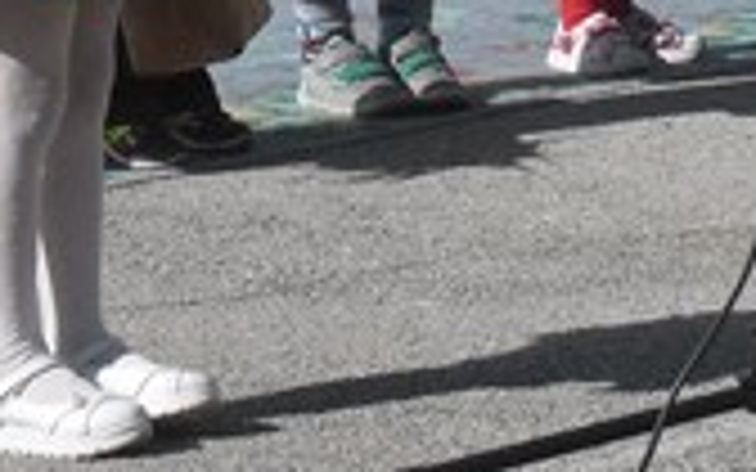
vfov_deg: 5.1
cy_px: -324
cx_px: 824
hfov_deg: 8.2
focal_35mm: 255
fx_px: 5254
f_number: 5.7
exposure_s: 1/412
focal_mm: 11.2
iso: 80
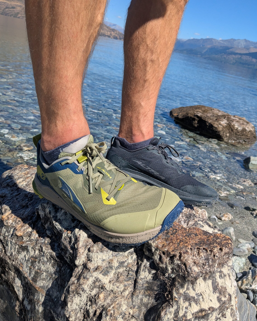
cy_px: 156
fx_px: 276
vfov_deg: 60.4
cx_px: 125
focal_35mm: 29
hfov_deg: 50.0
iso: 62
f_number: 1.73
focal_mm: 4.38
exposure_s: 1/4673
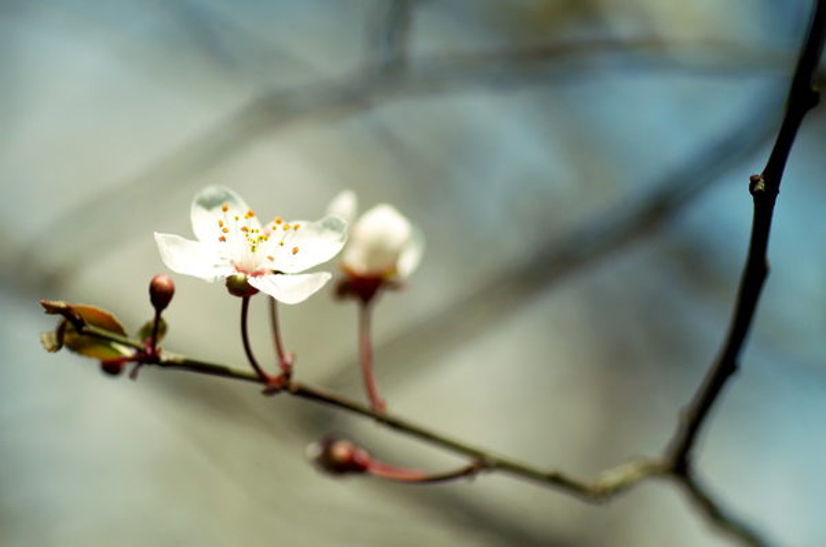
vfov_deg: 10.1
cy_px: 274
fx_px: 3090
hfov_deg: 15.2
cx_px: 413
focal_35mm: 135
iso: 400
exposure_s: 1/2500
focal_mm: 90
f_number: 3.2
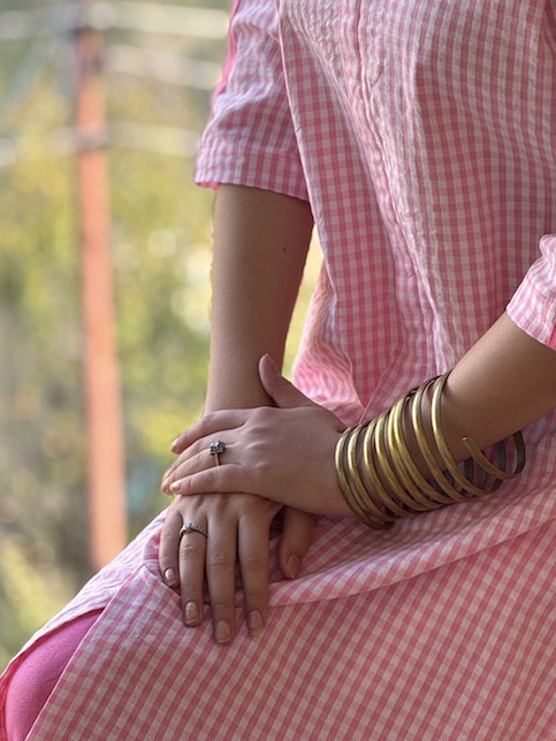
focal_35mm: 119
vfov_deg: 16.5
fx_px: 2548
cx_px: 413
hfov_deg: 12.4
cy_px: 174
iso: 25
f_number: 2.8
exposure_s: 1/110
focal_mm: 9
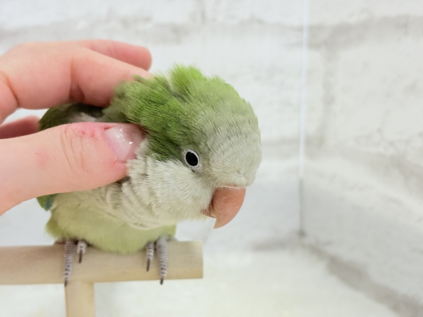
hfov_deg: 36.8
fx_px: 635
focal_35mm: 52
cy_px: 158
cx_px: 212
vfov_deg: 28.0
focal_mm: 5.96
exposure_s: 1/100
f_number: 1.6
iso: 100
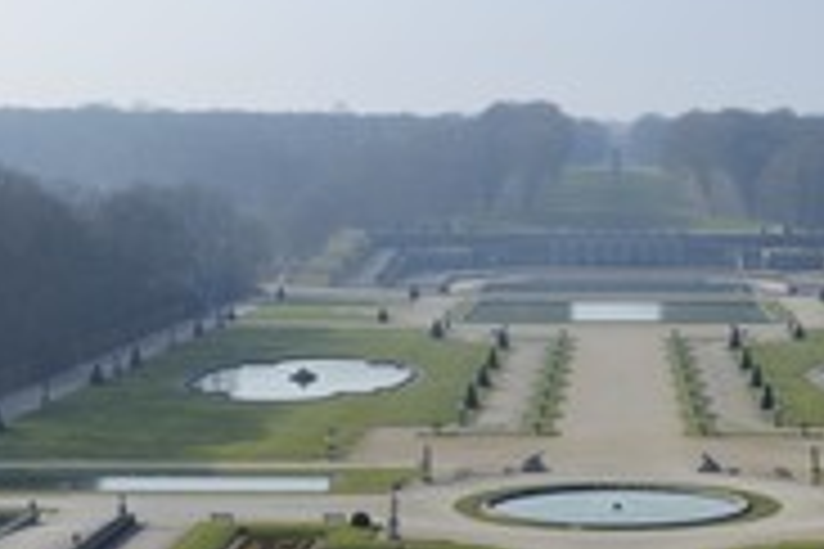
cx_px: 626
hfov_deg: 20.0
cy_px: 526
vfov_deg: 13.4
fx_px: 2312
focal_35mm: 101
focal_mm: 44
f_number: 13
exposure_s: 1/250
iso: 200
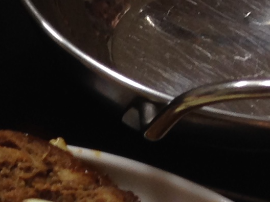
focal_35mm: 204
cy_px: 175
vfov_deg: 7.3
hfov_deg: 8.6
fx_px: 1591
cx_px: -439
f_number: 2.4
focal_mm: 4.12
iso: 50
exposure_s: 1/24
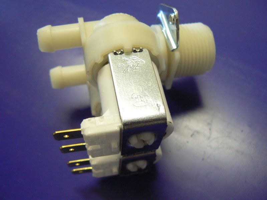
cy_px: 100
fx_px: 278
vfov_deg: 39.7
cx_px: 134
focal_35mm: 36
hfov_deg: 51.4
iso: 200
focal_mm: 6
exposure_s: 1/15
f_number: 2.8
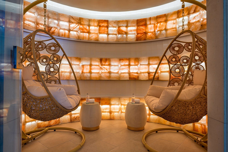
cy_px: 76
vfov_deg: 53.1
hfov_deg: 73.7
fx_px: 152
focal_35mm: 24
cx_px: 114
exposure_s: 1.3
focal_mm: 24
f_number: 16
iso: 250
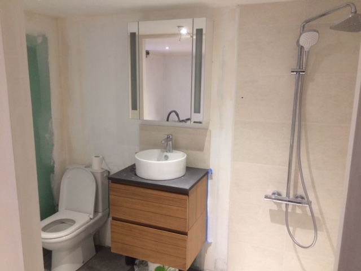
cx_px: 180
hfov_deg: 61.7
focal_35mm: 29
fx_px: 302
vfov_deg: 48.2
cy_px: 136
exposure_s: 1/33
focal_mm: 4.15
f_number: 2.2
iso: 160
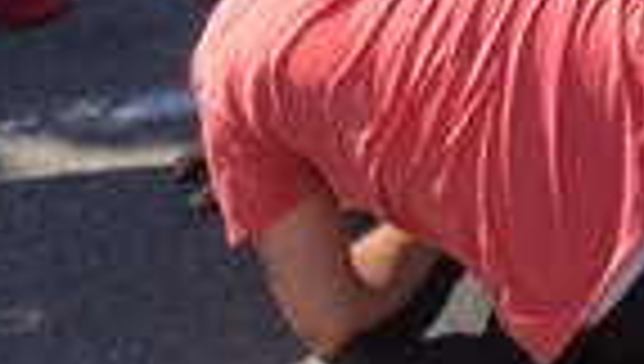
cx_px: 1018
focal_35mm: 141
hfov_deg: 14.1
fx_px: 2412
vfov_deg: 8.3
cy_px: -310
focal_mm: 4.15
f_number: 2.2
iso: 25
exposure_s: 1/663
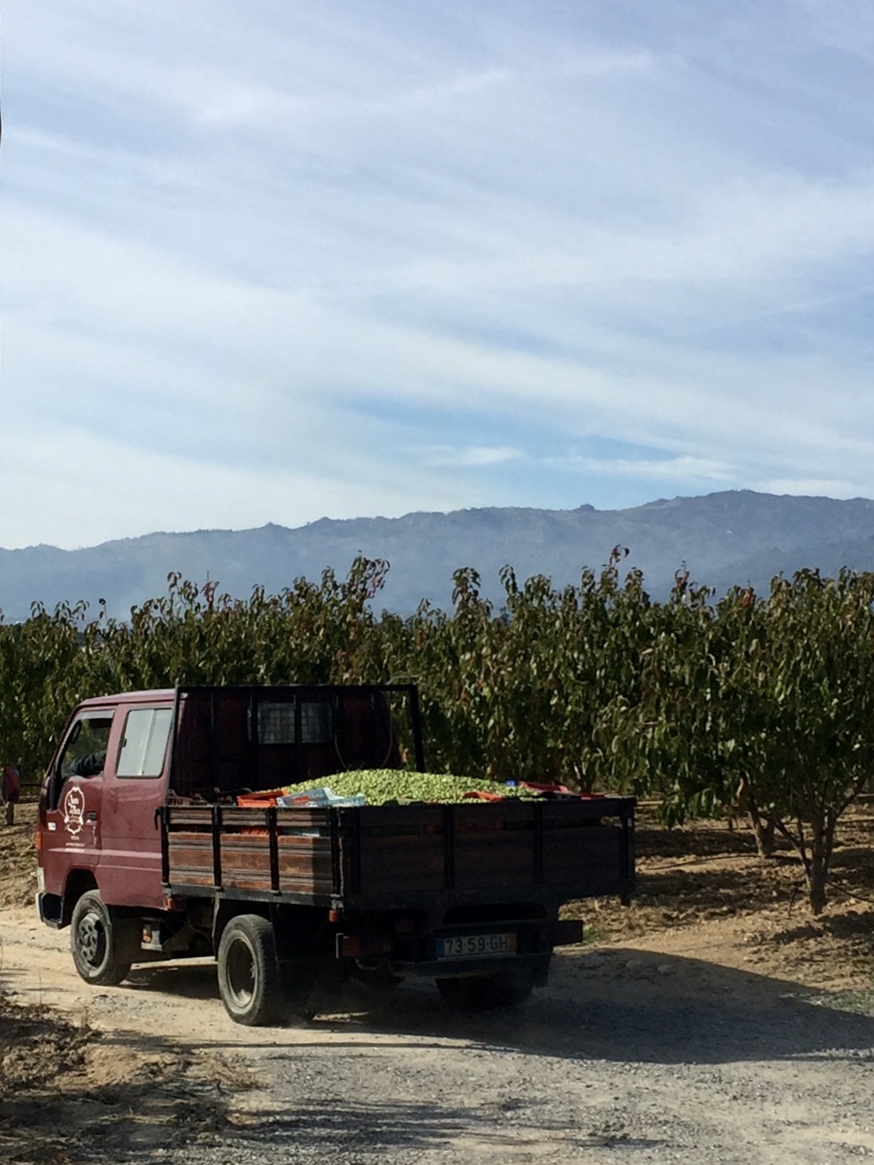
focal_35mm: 29
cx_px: 437
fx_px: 976
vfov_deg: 61.7
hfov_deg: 48.2
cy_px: 582
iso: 32
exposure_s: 1/2639
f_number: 2.2
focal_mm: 4.15
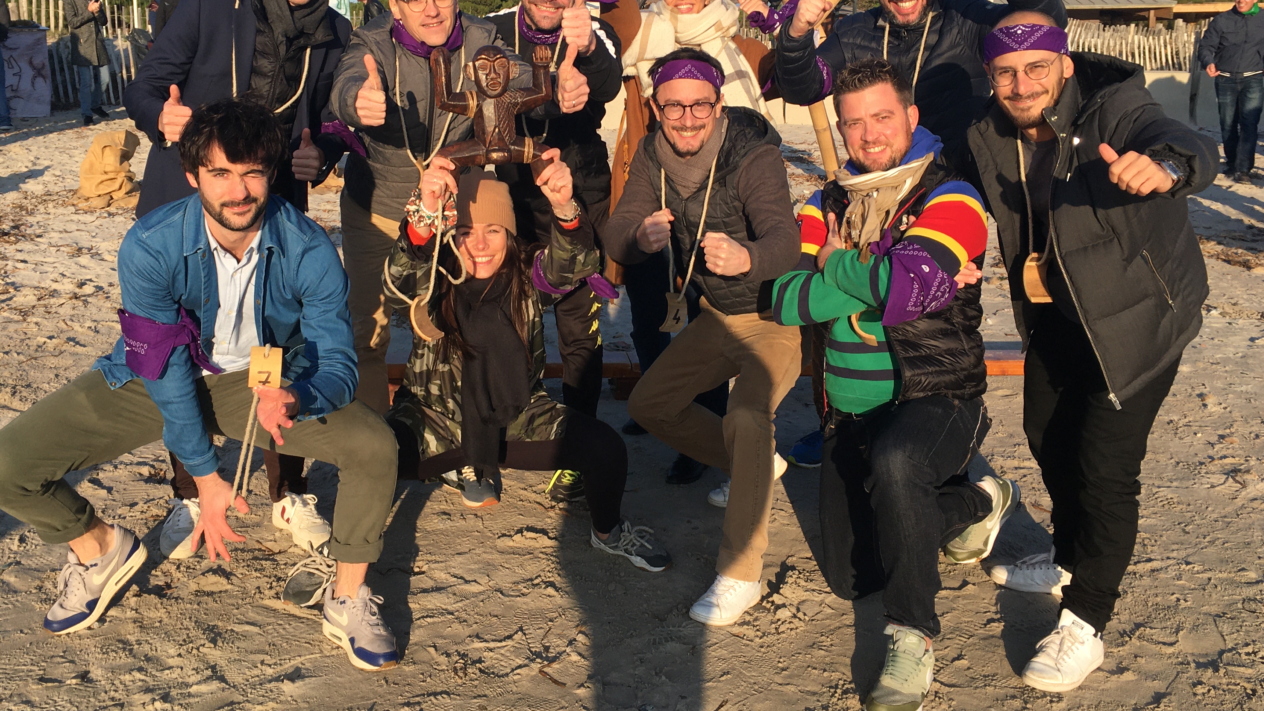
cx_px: 579
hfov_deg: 53.9
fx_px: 1240
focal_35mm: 37
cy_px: 233
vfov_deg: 31.7
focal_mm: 4.15
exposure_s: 1/974
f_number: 2.2
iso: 25
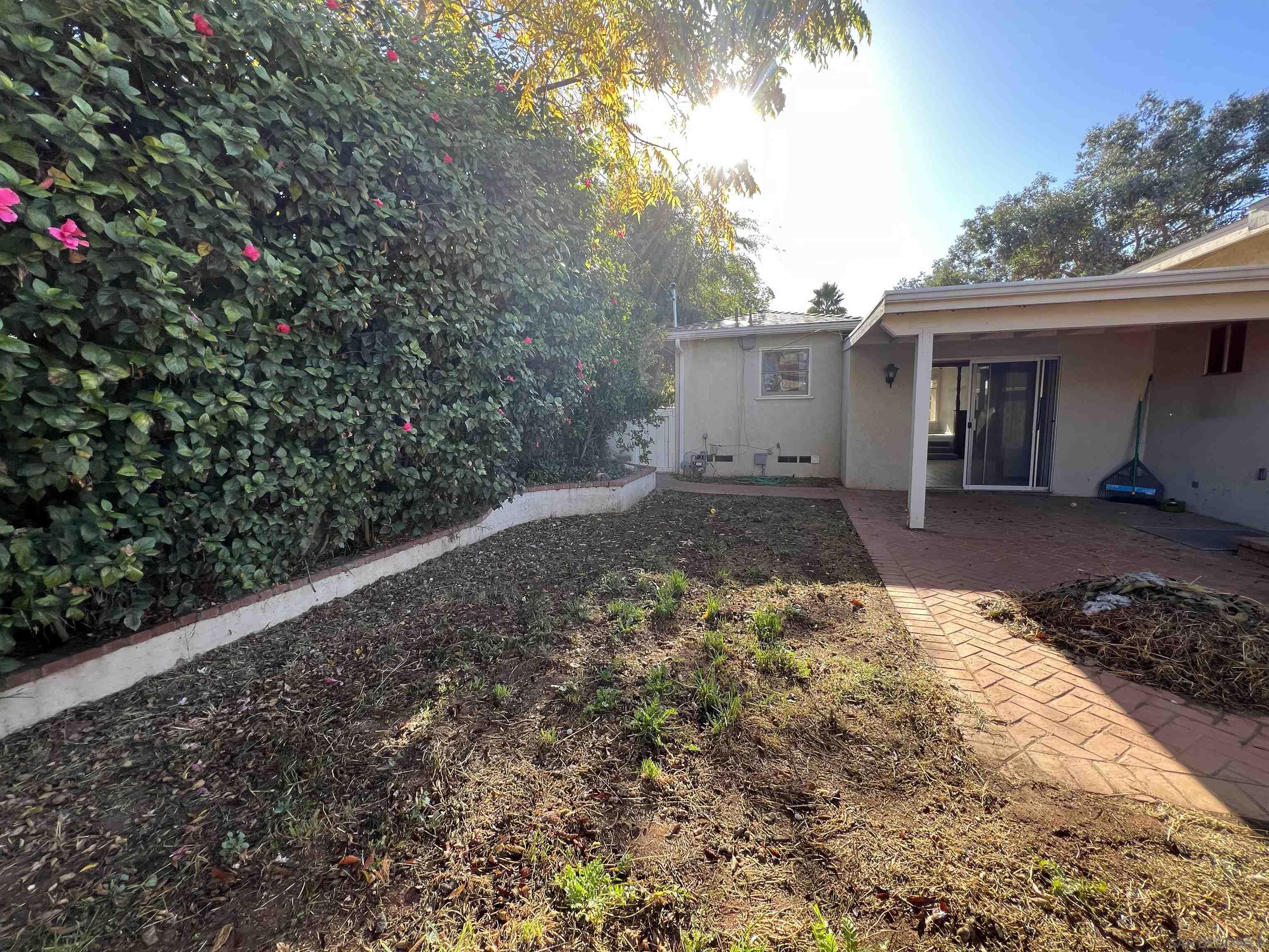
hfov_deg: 106.2
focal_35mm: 13
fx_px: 477
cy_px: 476
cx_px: 634
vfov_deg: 89.9
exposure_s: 1/155
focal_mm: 1.57
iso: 32
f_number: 1.8
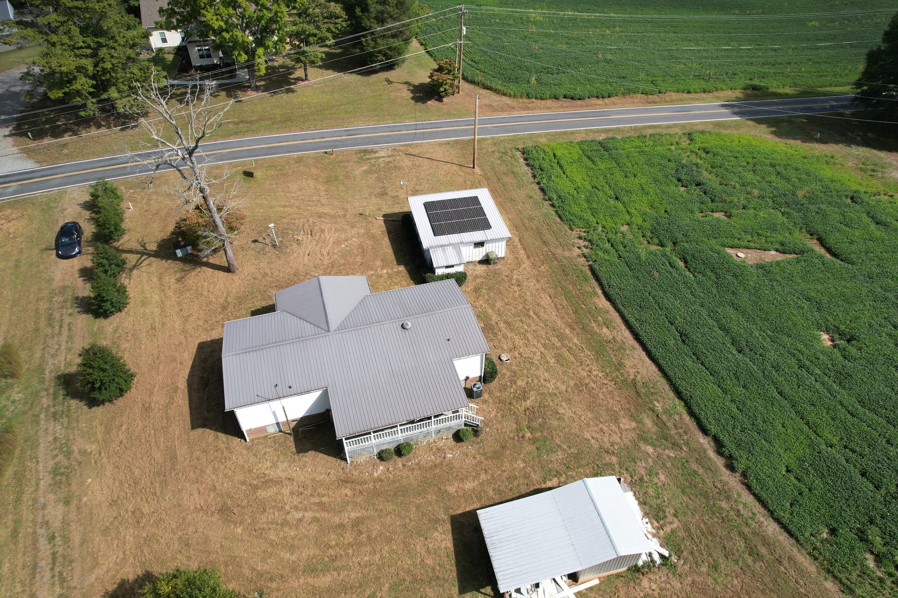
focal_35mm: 22
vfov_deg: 57.2
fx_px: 549
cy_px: 299
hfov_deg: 78.6
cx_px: 449
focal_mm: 8.38
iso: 100
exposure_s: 1/1250
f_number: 2.8
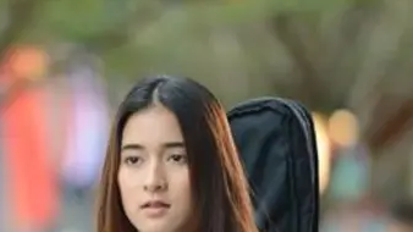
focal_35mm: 447
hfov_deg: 4.8
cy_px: 316
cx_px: 48
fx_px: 4894
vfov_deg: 2.7
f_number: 2.8
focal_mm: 185
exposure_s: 1/500
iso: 800
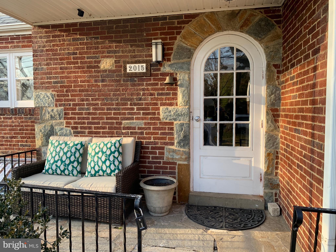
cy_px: 126
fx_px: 252
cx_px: 168
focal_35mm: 26
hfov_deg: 67.3
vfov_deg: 53.1
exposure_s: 1/122
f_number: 1.8
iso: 25
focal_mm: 4.25
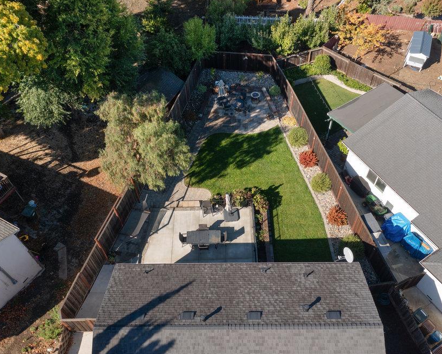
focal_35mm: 32
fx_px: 419
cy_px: 177
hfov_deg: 55.6
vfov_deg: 45.8
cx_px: 228
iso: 100
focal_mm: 10.26
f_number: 5
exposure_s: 1/240
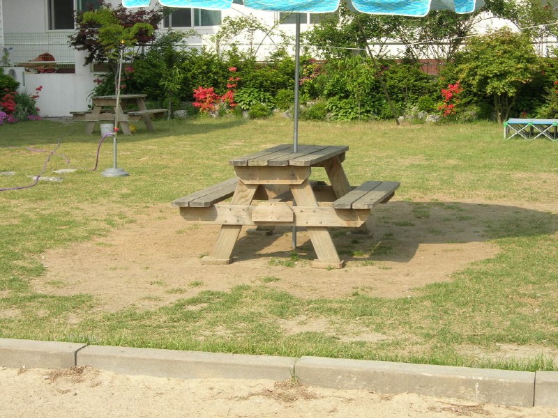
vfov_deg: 20.4
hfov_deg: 27.0
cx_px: 279
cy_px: 209
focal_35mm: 72
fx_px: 1161
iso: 64
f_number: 6.3
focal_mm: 14.9
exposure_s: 1/208
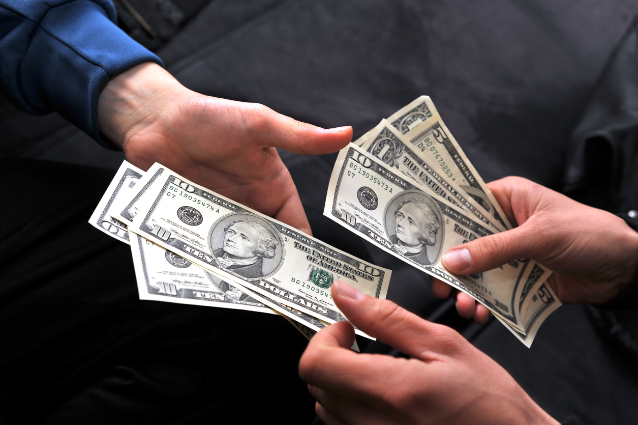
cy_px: 212
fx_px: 885
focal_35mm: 50
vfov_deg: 27.0
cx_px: 319
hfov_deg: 39.6
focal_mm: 50
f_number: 5
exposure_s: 1/60
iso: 200
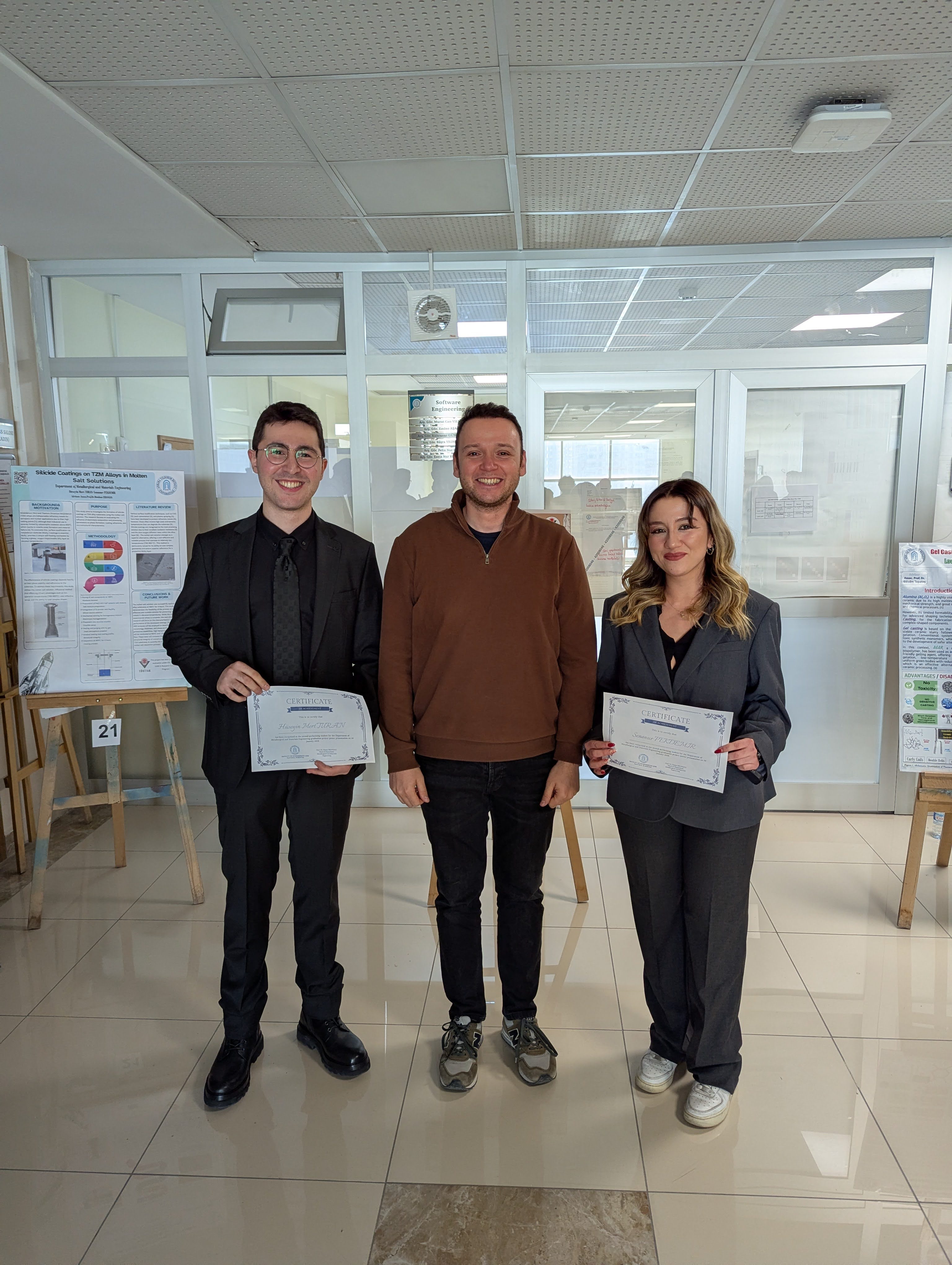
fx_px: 878
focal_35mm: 24
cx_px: 476
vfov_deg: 71.5
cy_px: 632
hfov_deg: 56.9
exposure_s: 1/100
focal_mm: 6.81
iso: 168
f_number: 1.85
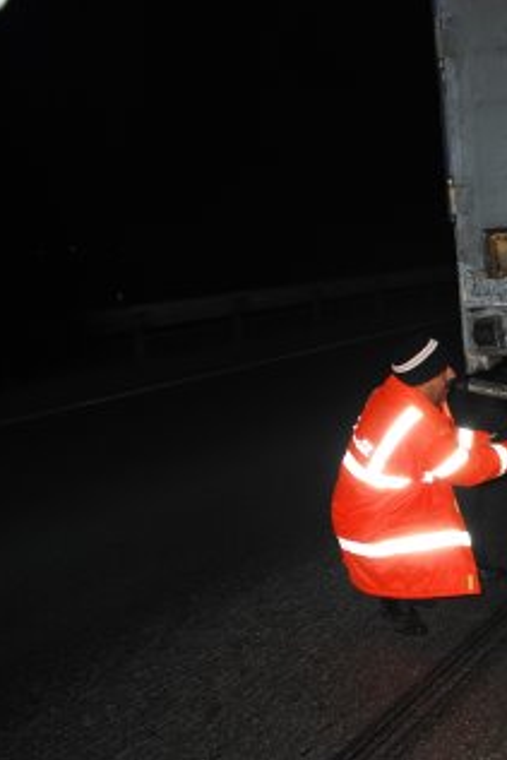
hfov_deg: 27.0
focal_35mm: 46
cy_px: 382
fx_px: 971
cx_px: 553
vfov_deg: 42.7
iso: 200
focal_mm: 20
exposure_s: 1/60
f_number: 3.8
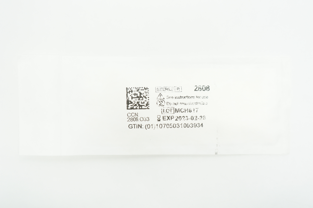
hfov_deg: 48.0
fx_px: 352
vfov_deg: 32.9
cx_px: 156
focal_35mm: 40
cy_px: 104
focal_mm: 27
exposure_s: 1/60
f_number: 4.5
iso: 400
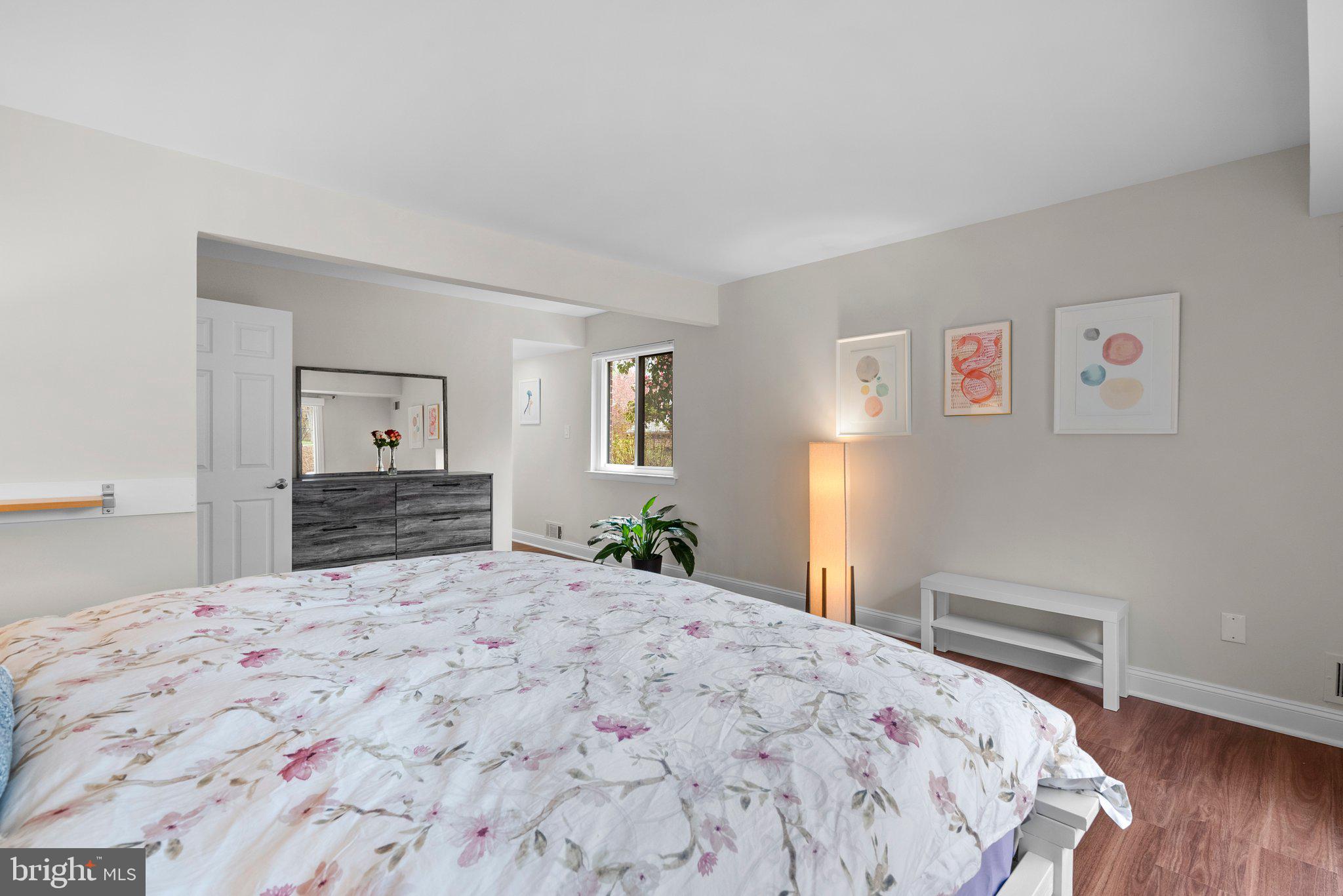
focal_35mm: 16
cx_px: 672
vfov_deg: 73.8
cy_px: 448
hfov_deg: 96.7
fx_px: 597
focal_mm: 16
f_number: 8
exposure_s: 1/8
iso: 250
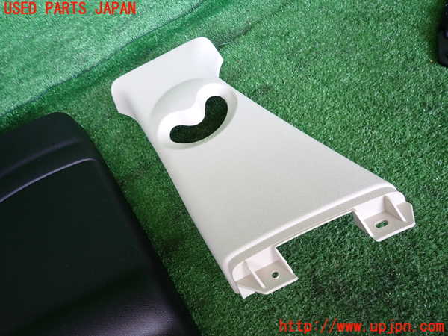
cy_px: 168
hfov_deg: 69.4
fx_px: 324
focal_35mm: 25
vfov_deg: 54.9
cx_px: 224
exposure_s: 1/60
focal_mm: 4.5
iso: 200
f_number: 2
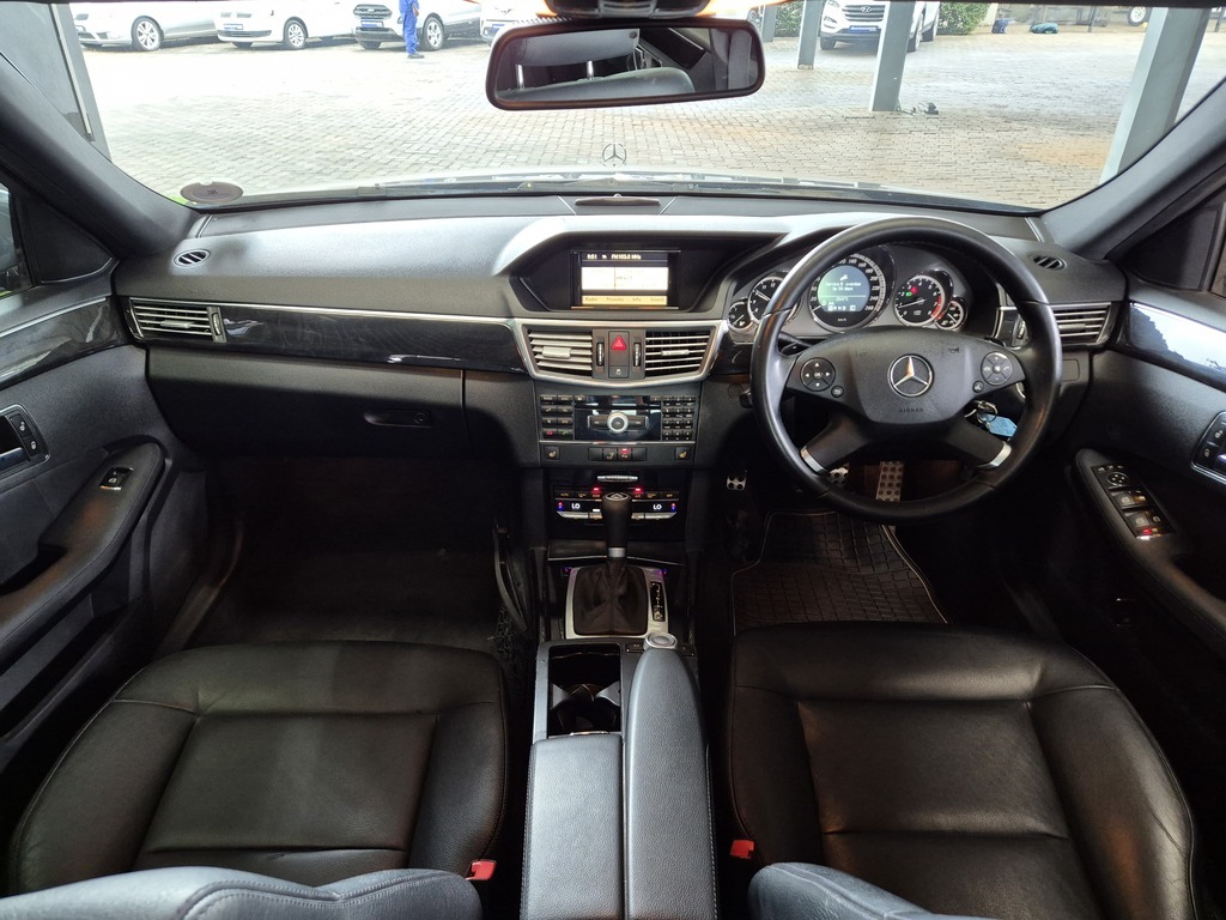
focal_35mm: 23
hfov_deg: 73.9
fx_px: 815
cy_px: 460
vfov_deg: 58.9
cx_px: 613
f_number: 1.8
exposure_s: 1/100
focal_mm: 5.4
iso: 640
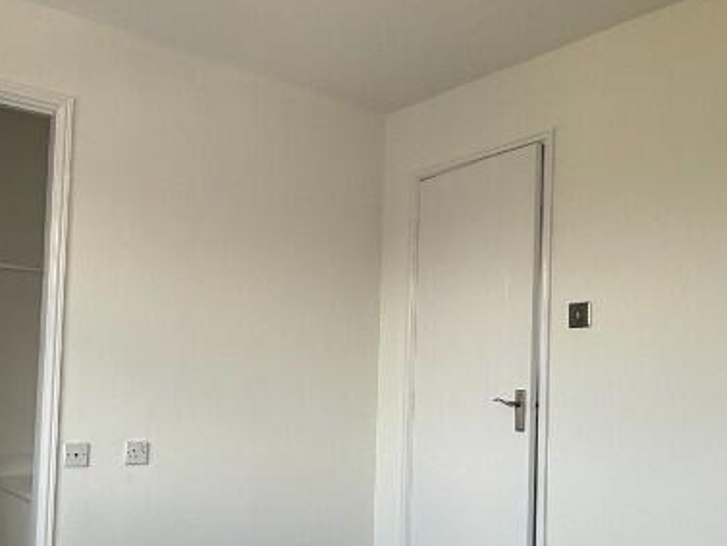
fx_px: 798
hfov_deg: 48.9
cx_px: 343
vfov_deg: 37.4
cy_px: 361
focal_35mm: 38
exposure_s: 1/178
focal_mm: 2.22
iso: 50
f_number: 2.2
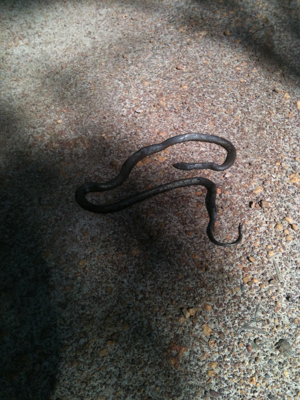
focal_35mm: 35
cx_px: 150
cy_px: 200
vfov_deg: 52.6
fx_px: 404
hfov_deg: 40.7
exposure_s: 1/825
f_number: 2.8
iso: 64
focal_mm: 3.85
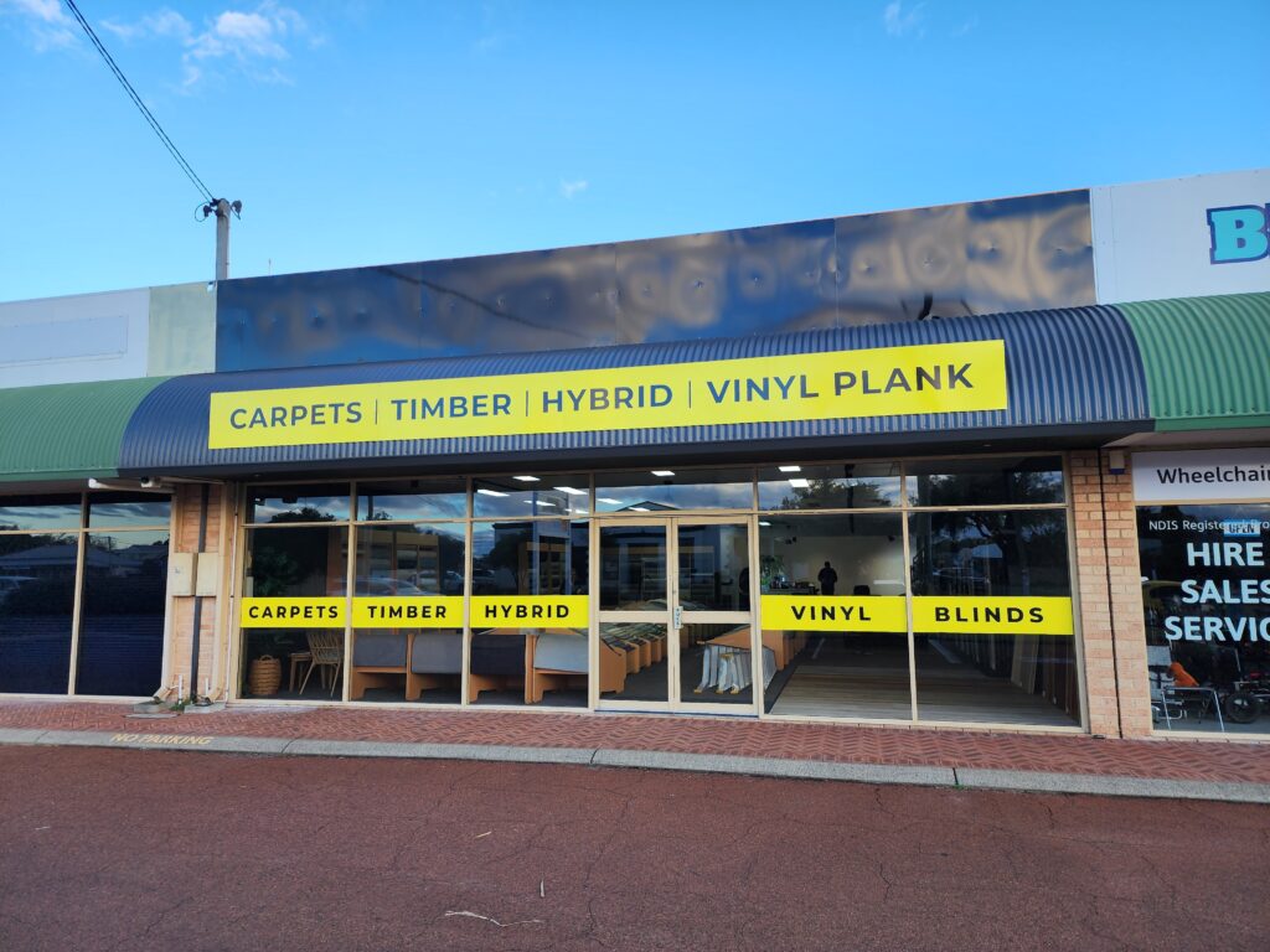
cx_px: 635
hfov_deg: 73.9
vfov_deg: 58.9
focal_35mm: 23
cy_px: 476
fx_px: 844
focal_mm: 6.4
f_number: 1.8
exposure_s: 1/180
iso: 20
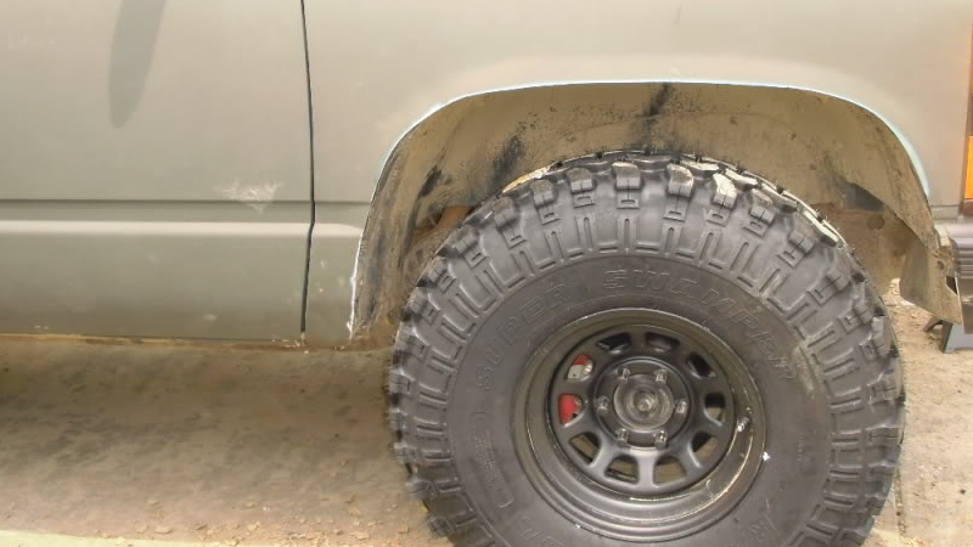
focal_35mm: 53
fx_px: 1367
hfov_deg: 39.2
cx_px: 514
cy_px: 209
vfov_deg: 22.6
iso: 100
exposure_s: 1/250
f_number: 3.5
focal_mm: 6.7
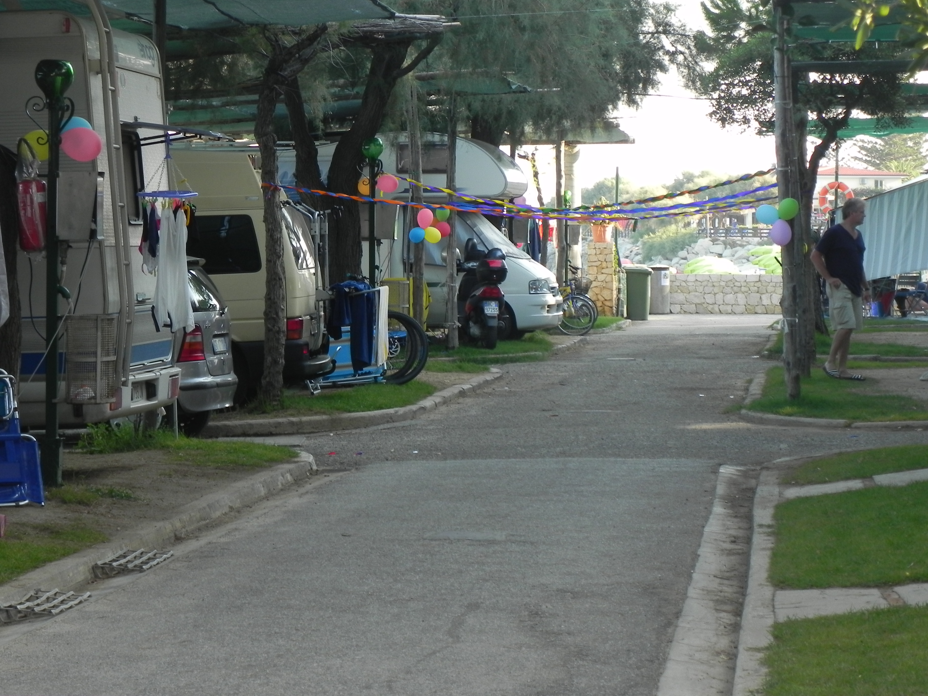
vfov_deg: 12.7
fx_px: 3137
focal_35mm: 117
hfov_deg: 16.8
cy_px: 348
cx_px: 464
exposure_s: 1/95.1
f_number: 4
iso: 160
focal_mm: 20.8
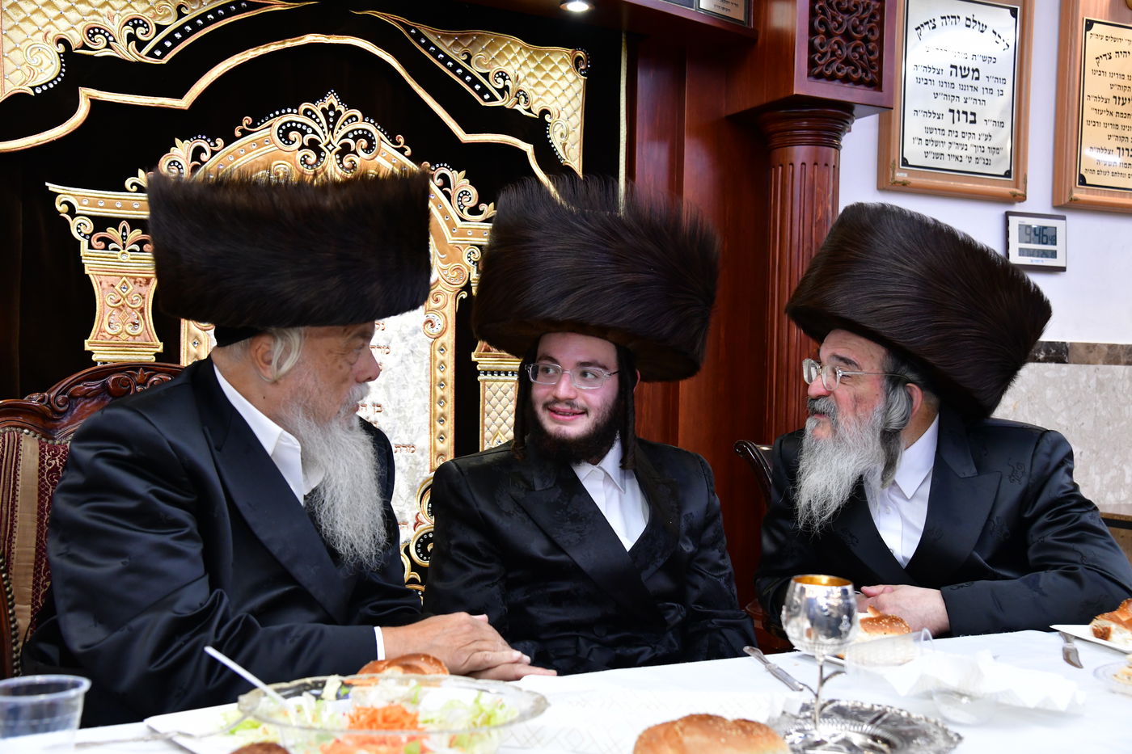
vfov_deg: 33.4
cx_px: 566
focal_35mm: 40
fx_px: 1258
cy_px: 377
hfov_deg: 48.5
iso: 2500
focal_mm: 40
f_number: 5.6
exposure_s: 1/100
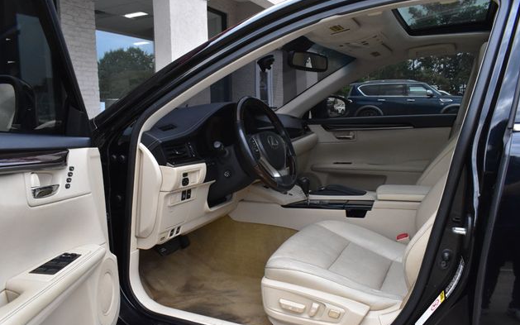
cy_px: 174
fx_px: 397
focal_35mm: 28
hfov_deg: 66.5
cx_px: 264
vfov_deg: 44.5
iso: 2500
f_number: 13
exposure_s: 1/800
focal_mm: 18
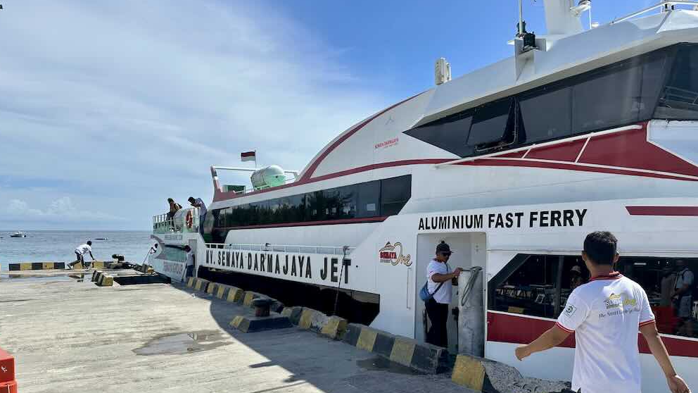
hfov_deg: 69.8
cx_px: 339
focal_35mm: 27
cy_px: 232
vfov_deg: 42.7
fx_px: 500
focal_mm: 6.86
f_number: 1.78
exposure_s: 1/8929
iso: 80
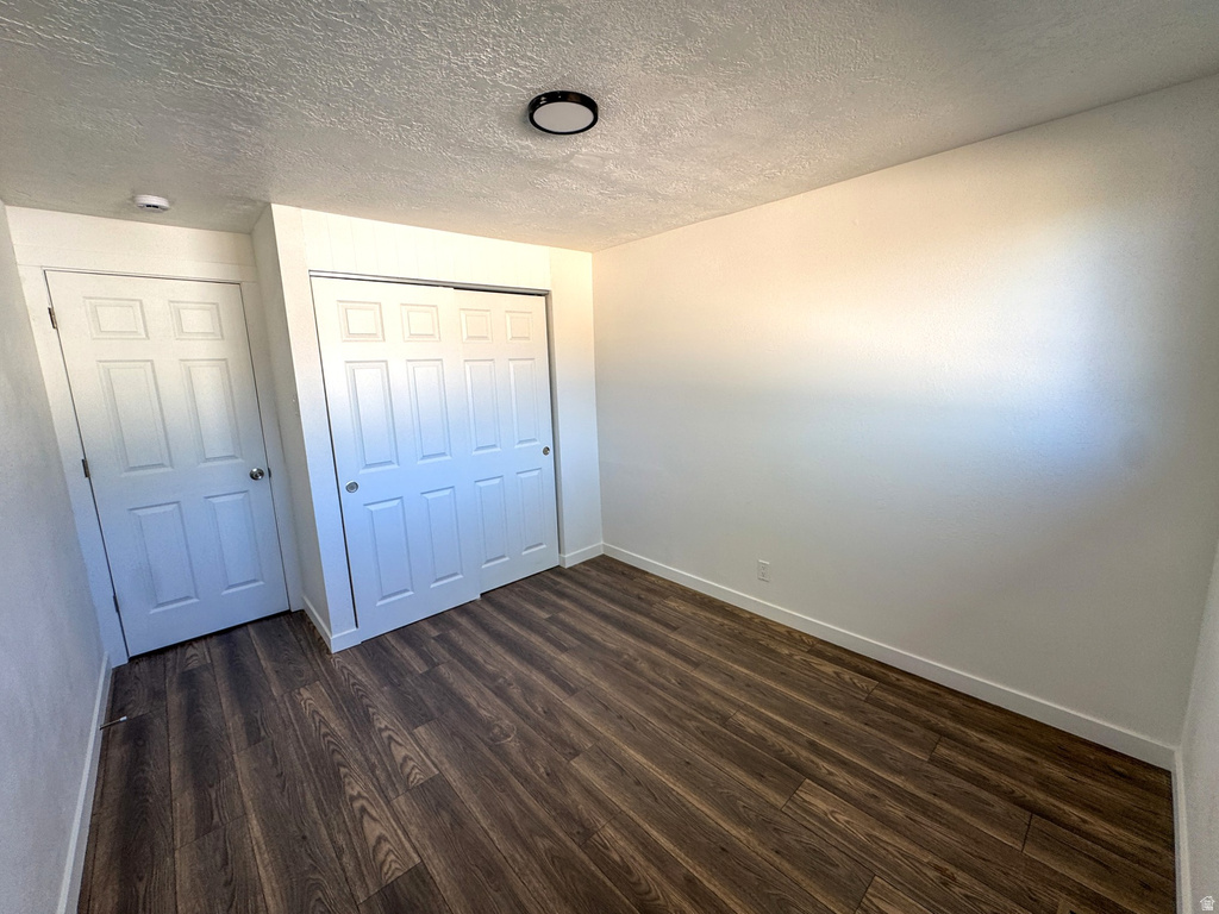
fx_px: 493
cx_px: 610
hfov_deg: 102.1
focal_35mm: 14
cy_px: 457
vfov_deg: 85.7
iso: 40
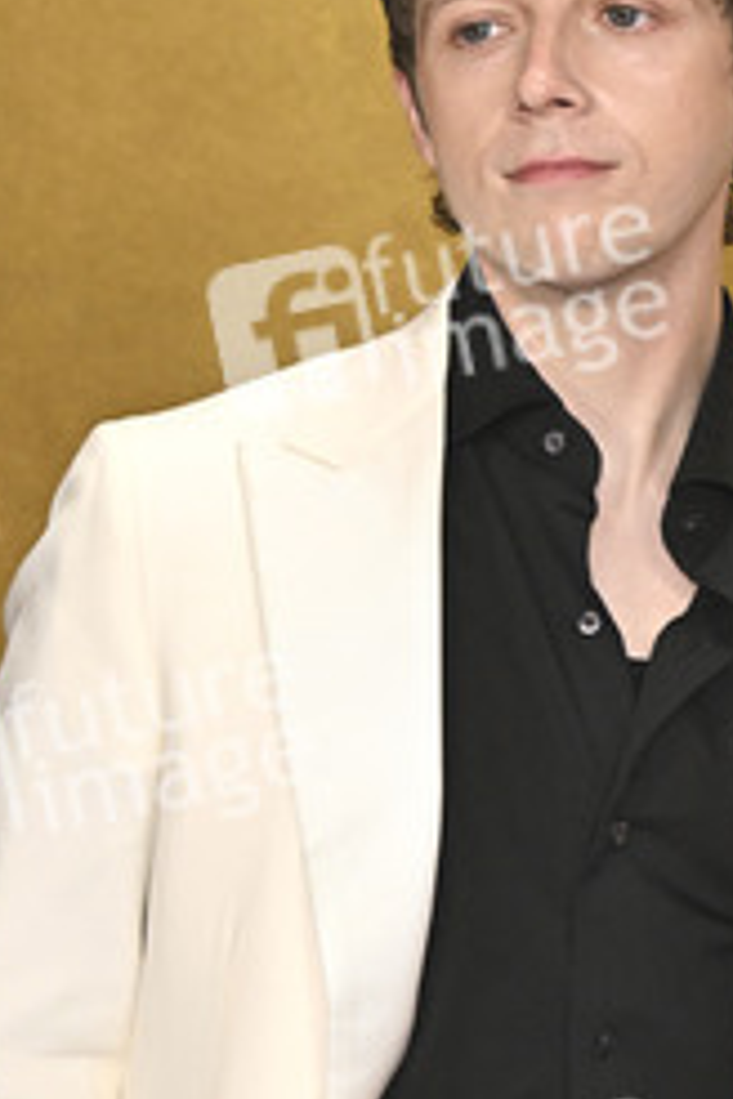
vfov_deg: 9.0
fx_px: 6993
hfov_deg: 6.0
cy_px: 536
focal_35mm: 229
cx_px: 568
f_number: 5.6
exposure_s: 1/320
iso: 2500
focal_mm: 94
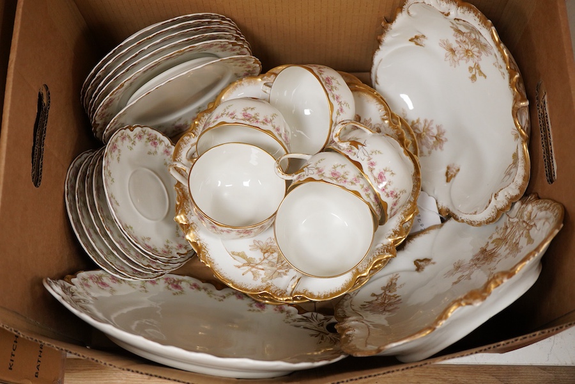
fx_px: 719
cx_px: 288
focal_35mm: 45
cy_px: 192
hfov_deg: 43.6
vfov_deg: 29.9
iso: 1250
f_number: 3.5
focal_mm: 30
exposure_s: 1/125
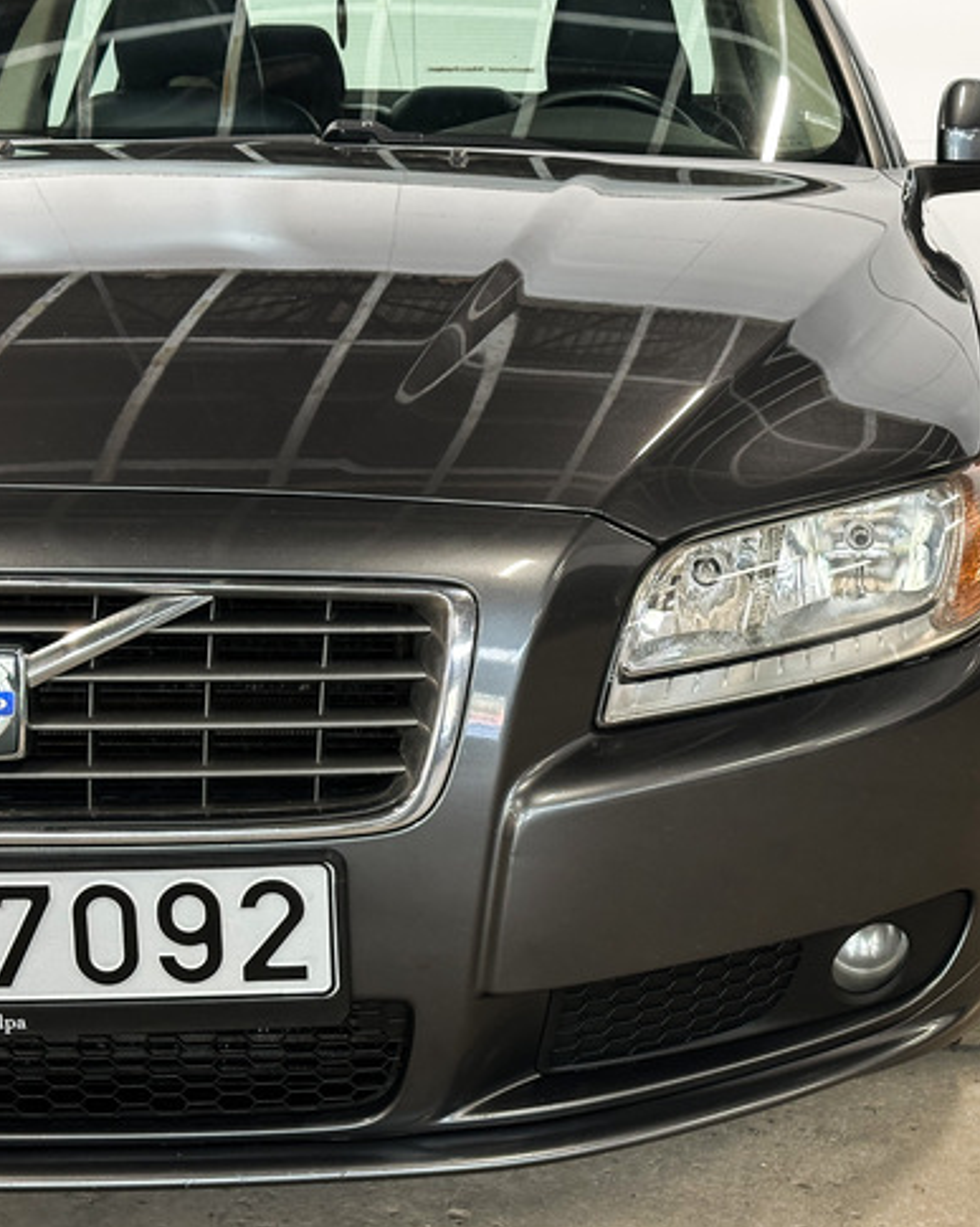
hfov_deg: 24.1
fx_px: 2285
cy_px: 614
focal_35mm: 63
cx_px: 669
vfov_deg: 30.0
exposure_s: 1/50
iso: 160
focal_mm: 6.86
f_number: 1.8
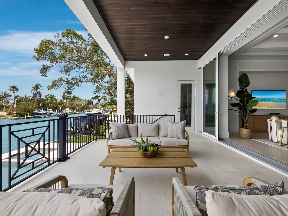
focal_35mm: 14
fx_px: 117
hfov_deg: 102.0
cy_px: 108
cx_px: 144
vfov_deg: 85.7
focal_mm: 7
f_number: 11
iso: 400
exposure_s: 1/200
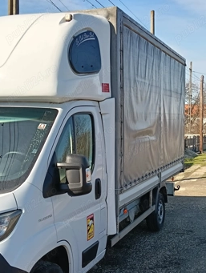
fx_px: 388
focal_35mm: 49
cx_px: 115
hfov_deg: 29.7
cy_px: 158
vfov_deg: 38.7
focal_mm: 3.98
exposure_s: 1/406
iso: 50
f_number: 1.8
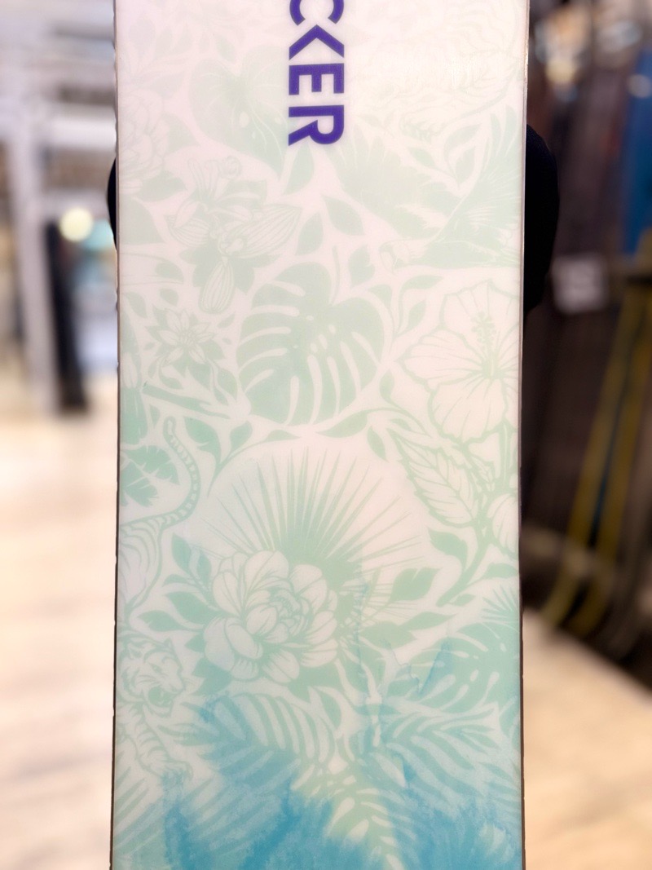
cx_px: 326
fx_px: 603
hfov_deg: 56.8
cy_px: 435
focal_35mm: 24
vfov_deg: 71.6
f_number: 1.78
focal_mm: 6.76
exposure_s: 1/100
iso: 160
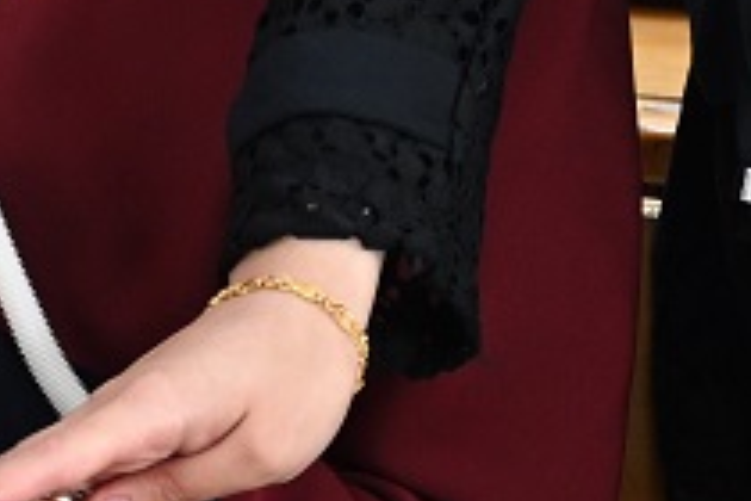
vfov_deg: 4.6
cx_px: -243
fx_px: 6112
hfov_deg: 7.0
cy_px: -612
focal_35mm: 293
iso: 1000
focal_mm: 41
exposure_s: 1/200
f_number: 3.2
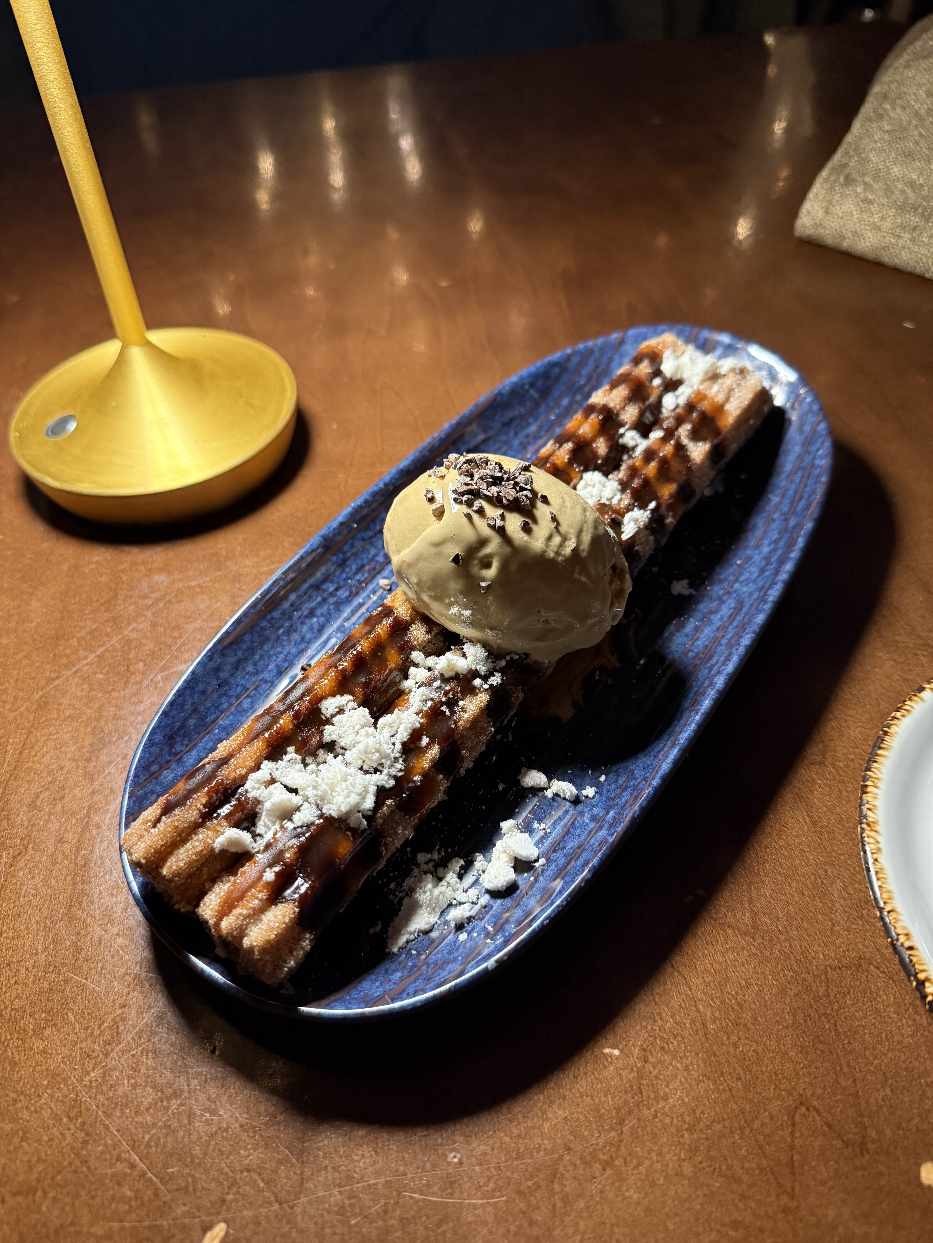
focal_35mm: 24
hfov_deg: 56.8
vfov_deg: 71.6
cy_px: 622
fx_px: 862
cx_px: 466
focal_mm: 6.76
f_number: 1.78
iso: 640
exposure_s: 1/60
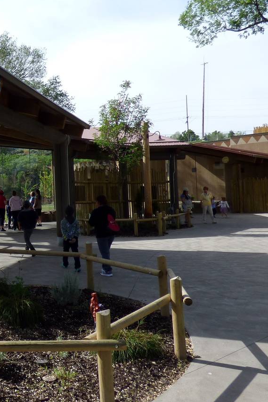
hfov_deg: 30.3
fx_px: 435
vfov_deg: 49.5
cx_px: -34
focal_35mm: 39
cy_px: 197
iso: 100
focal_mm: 3.58
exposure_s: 1/1000
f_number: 2.8
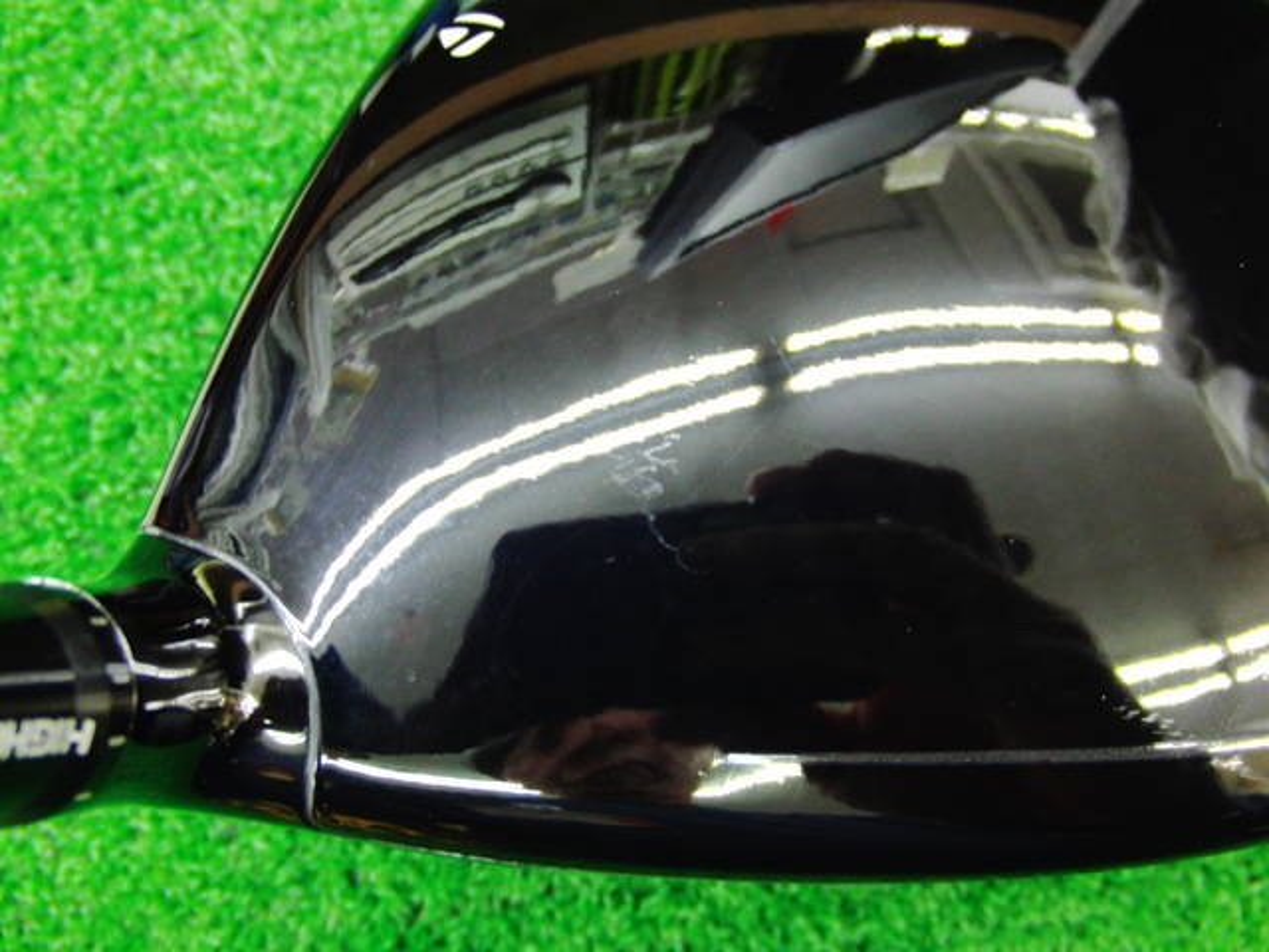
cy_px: 476
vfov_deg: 38.7
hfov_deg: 50.1
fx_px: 1356
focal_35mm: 37
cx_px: 634
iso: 400
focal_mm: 6.42
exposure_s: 1/13
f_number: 3.6
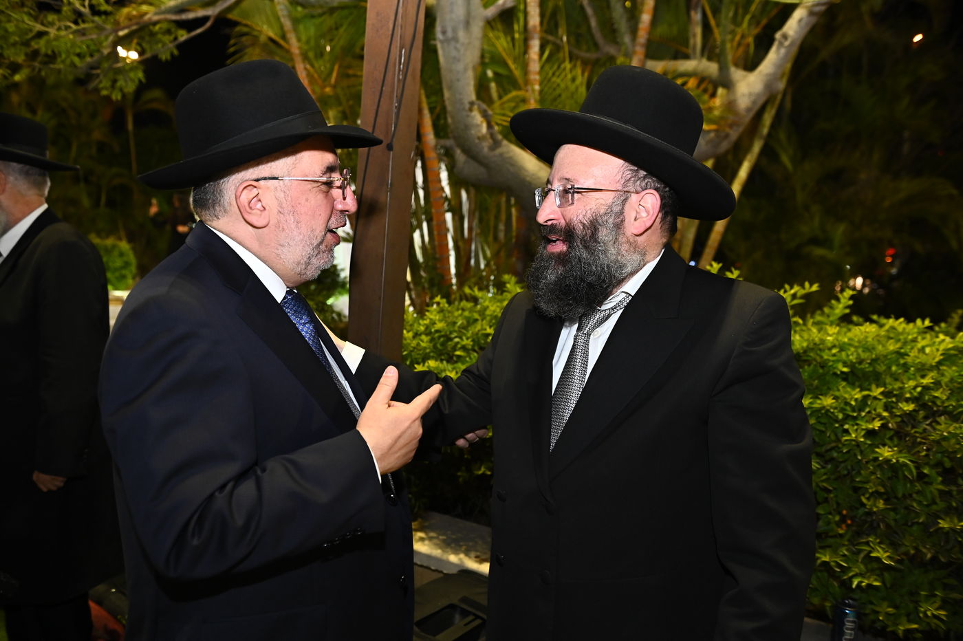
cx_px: 482
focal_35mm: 29
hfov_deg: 63.7
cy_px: 320
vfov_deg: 44.9
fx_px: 775
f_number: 3.5
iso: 2000
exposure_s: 1/200
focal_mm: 29
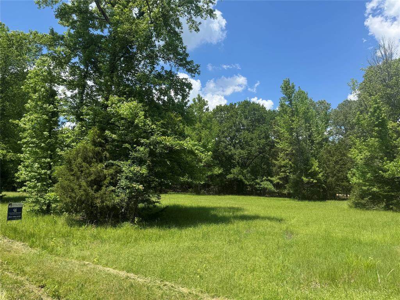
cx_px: 200
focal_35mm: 24
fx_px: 277
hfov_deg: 71.6
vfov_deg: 56.8
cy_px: 150
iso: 80
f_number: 1.78
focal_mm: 6.76
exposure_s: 1/2710
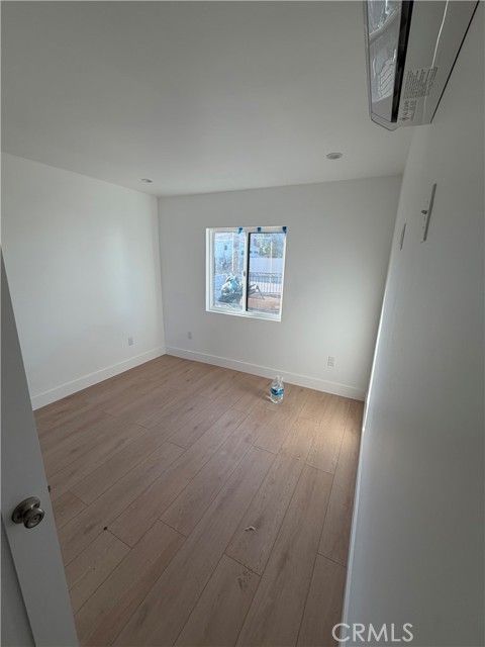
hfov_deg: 85.7
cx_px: 242
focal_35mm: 14
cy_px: 324
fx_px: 262
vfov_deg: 102.1
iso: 64
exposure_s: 1/121
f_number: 2.2
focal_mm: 2.22
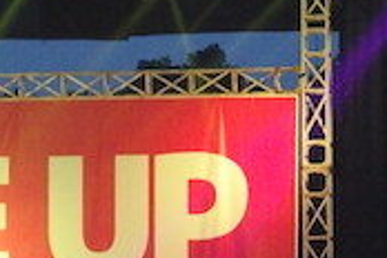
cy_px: 100
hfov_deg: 4.1
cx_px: -245
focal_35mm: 505
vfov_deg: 2.7
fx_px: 5428
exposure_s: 1/125
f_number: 2.6
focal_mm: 21
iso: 1000
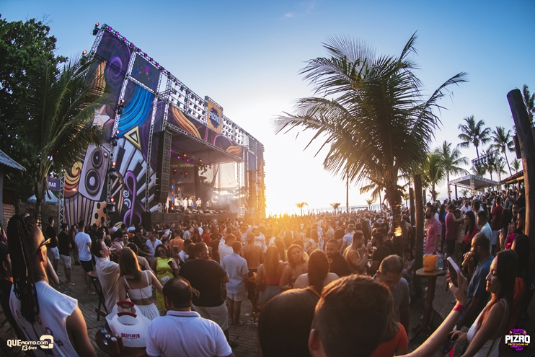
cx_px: 268
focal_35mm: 16
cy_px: 178
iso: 2000
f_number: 4.5
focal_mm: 10.5
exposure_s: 1/800
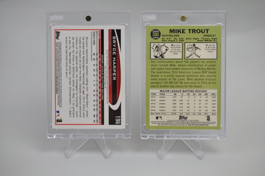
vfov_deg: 22.6
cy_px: 88
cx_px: 132
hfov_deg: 33.4
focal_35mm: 60
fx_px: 441
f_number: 4.5
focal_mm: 40
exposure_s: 1/80
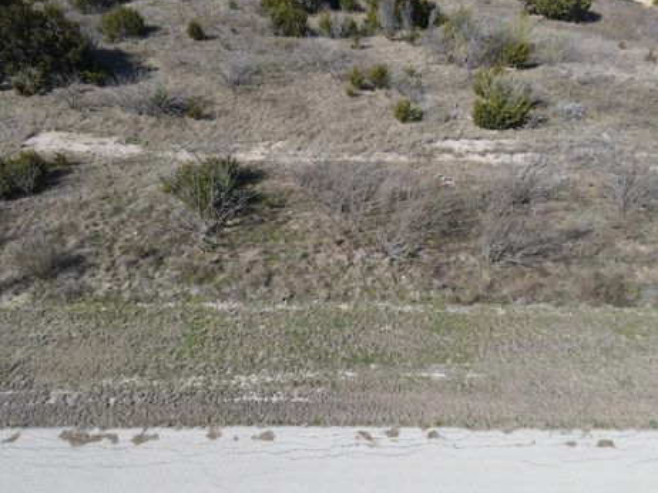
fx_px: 494
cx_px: 322
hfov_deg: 67.3
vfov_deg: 53.0
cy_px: 237
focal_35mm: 26
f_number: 2.8
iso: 100
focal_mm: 4.5
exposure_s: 1/500
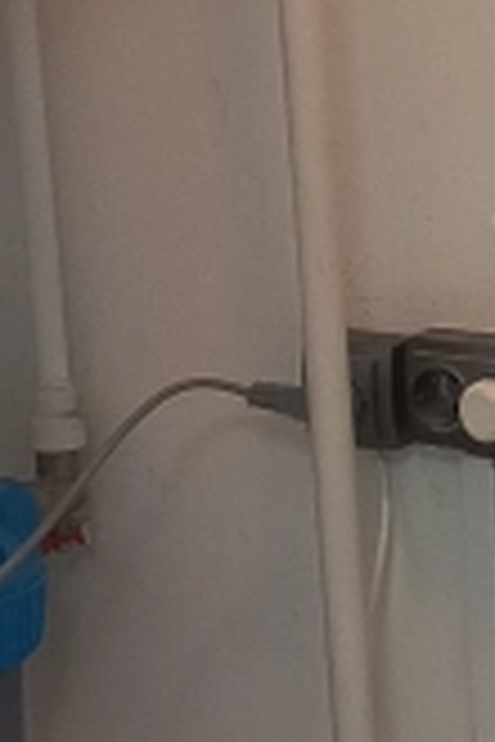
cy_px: 220
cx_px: 832
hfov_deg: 7.9
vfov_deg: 12.1
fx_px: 3506
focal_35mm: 170
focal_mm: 4.6
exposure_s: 1/33.3
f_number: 1.8
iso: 200
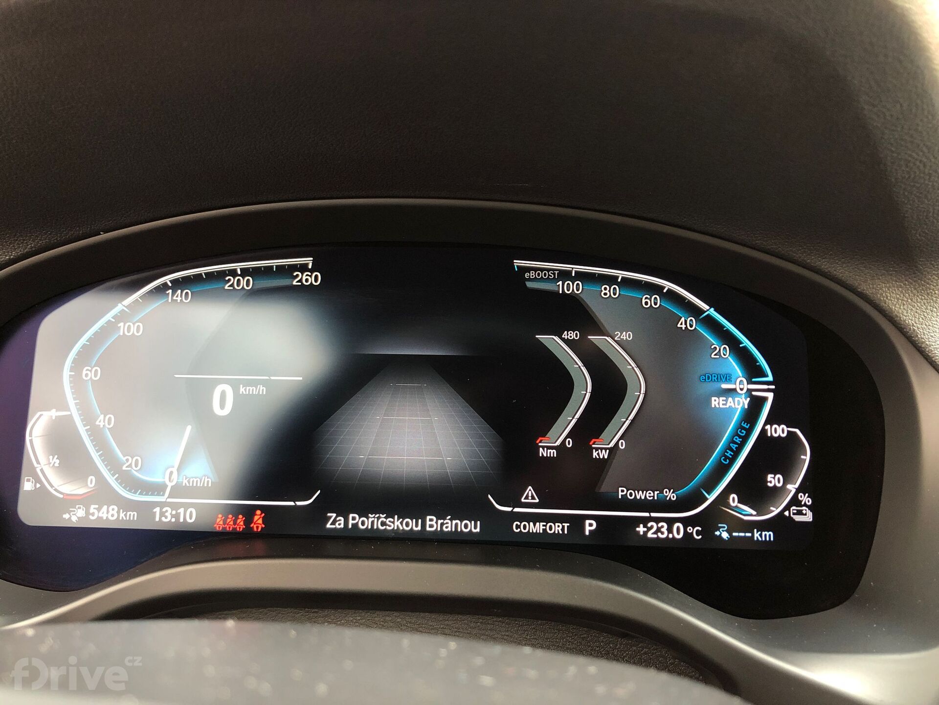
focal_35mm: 28
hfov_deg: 63.4
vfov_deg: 49.7
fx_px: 760
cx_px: 470
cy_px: 352
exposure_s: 1/17
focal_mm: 4
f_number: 1.8
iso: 50
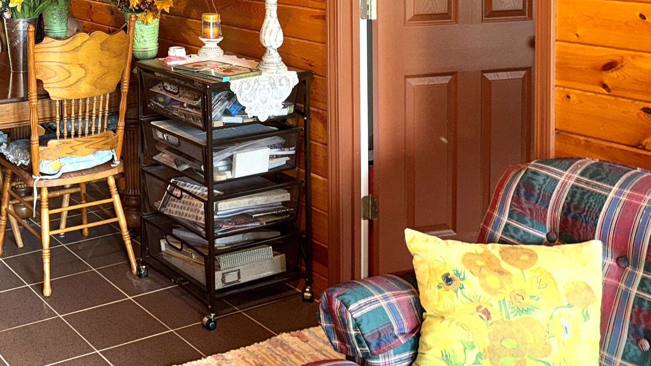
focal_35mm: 50
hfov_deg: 38.8
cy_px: -46
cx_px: 82
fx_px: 863
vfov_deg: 22.5
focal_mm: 6.76
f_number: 1.78
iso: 64
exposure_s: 1/15
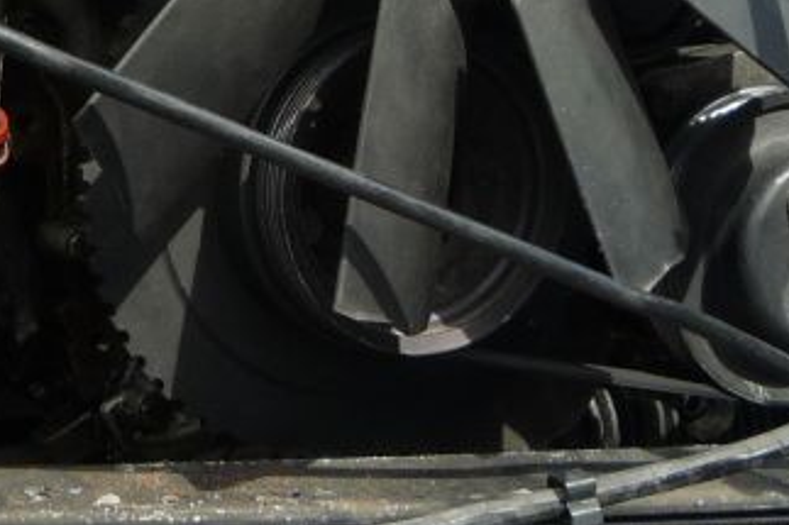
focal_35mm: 99
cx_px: 142
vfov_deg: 13.7
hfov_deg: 20.4
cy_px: 29
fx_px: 2169
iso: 100
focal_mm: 5.2
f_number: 4
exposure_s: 1/125
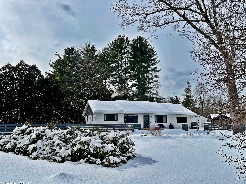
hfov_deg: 59.7
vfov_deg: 46.8
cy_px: 88
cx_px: 142
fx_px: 213
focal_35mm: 30
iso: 50
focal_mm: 5.1
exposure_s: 1/8403
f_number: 1.6
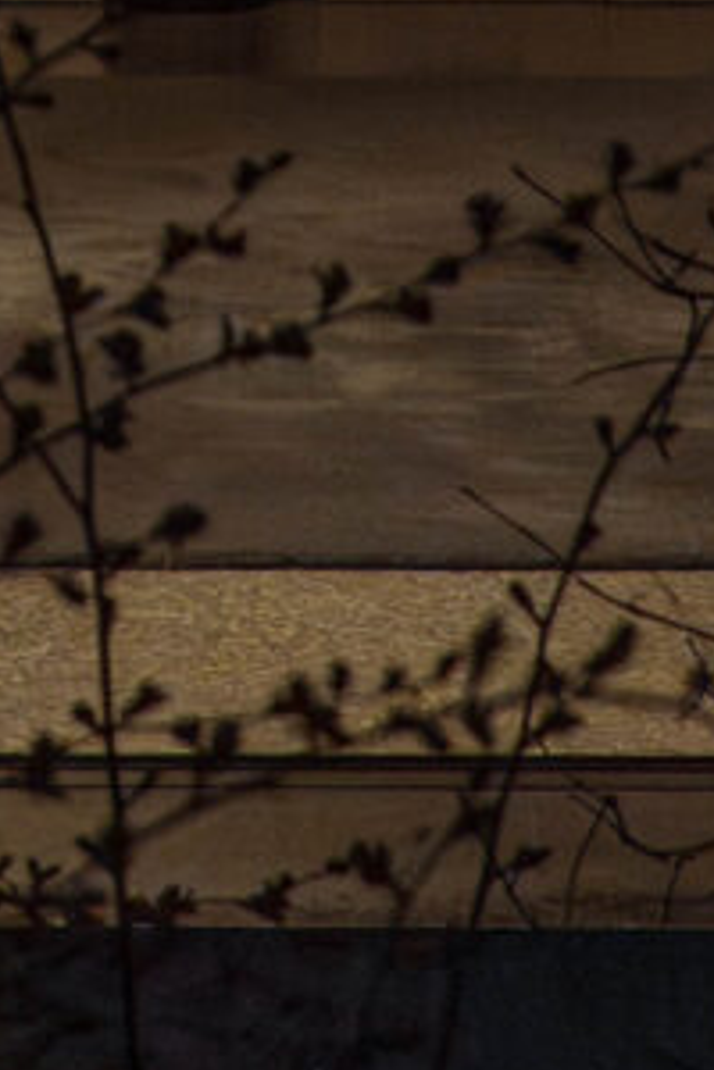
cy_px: -951
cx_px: -382
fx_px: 6098
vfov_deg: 9.5
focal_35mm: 205
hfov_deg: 6.6
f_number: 4
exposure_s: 1/80
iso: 2000
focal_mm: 24
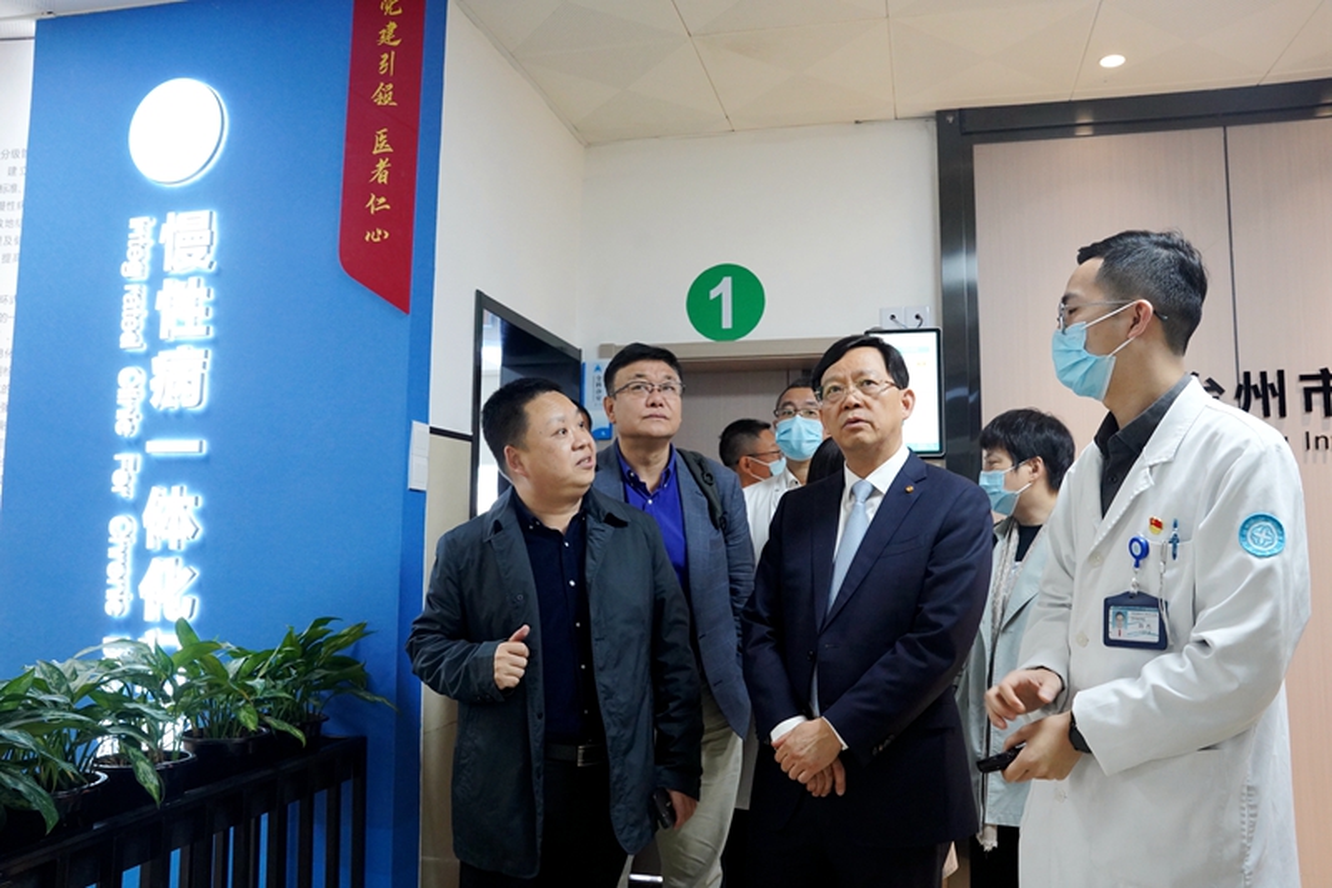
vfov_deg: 46.4
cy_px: 444
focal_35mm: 28
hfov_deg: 65.5
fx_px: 1036
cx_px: 666
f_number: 5.6
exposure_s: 1/100
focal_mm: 28
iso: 5000
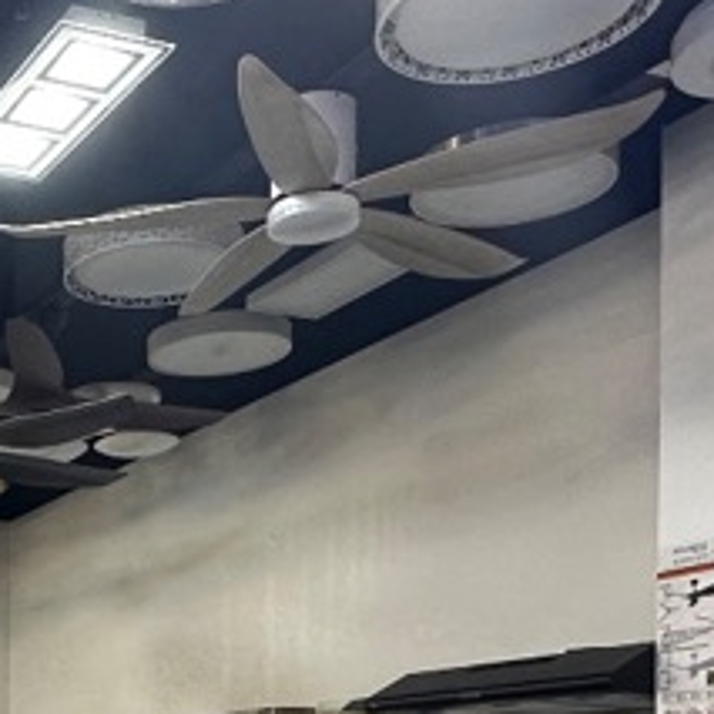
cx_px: -151
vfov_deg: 25.1
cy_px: 848
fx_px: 1447
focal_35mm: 62
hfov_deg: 24.9
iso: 200
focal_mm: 2.22
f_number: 2.2
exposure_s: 1/100
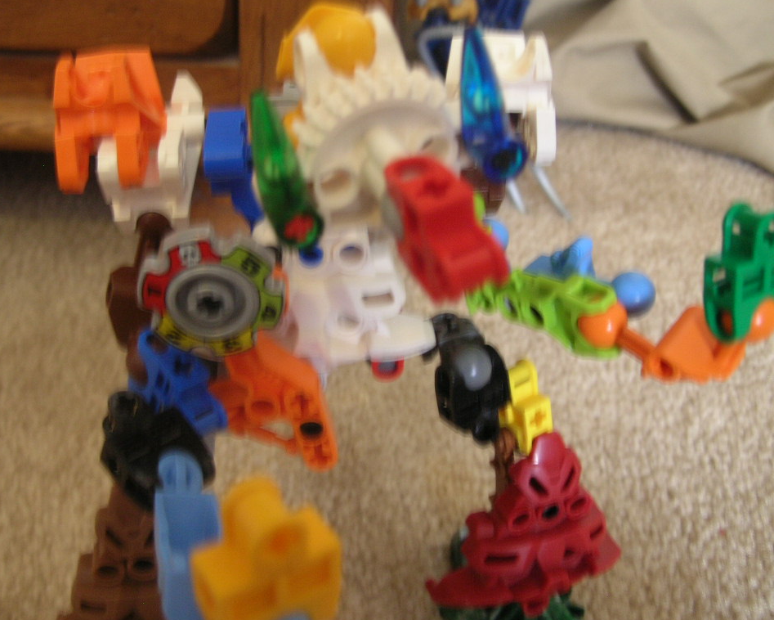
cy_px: 310
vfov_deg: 39.2
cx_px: 369
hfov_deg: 47.9
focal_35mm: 38
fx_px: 871
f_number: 2.7
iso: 94
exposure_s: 1/4.1
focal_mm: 6
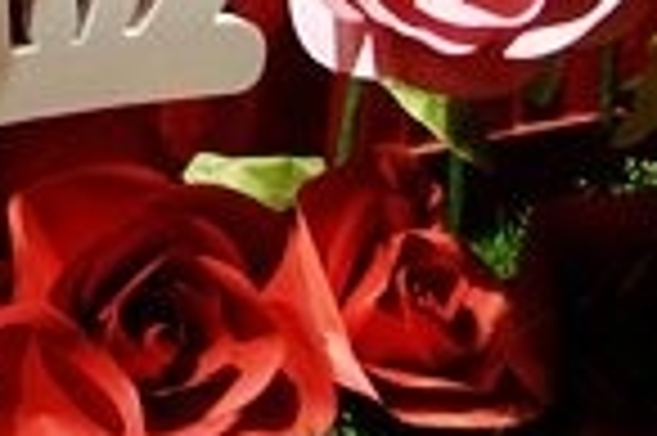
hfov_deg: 18.1
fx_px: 1951
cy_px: -420
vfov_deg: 11.6
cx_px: -153
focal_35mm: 107
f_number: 1.8
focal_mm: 8.8
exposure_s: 1/30
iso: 200
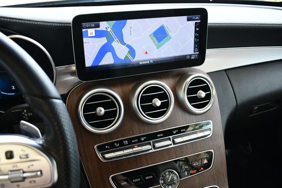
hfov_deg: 53.1
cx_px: 141
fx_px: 282
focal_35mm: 36
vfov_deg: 36.9
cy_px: 94
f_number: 3.5
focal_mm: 18
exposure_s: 1/250
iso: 720
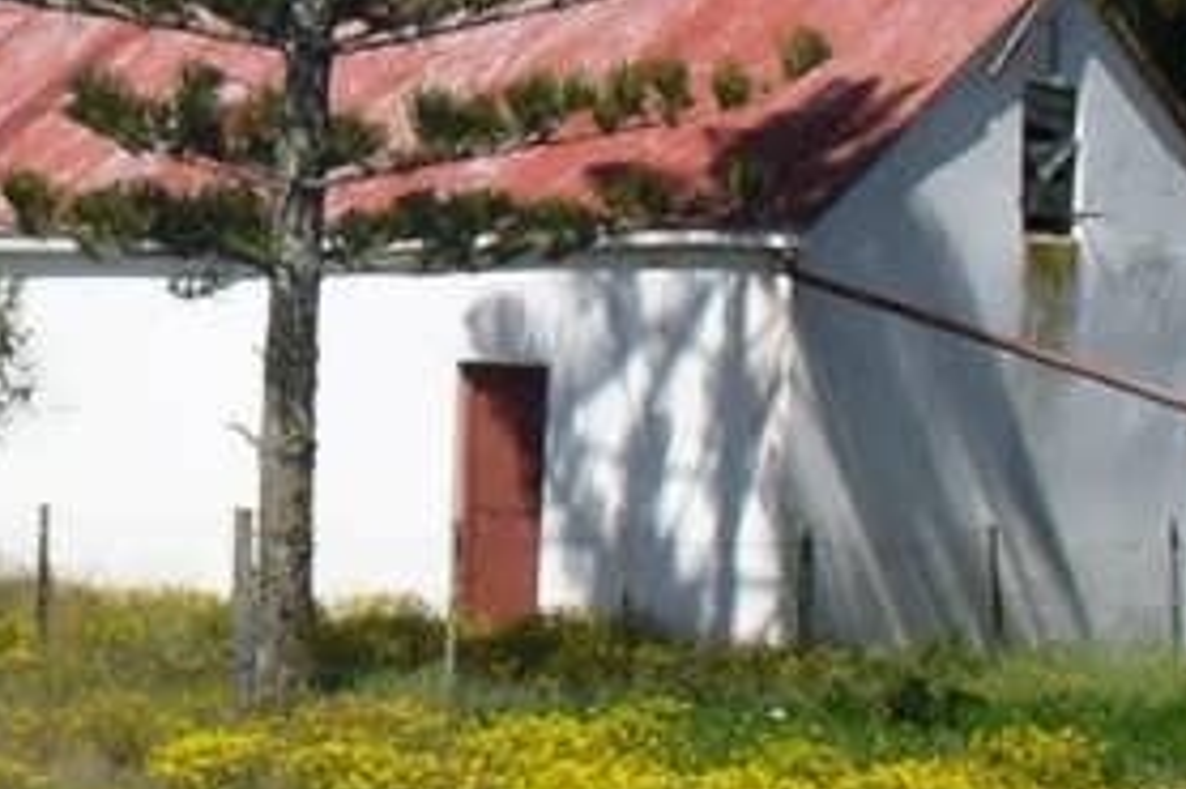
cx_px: 115
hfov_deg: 12.3
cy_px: 68
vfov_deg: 8.2
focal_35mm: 166
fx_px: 5465
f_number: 6.9
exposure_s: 1/200
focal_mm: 5.7
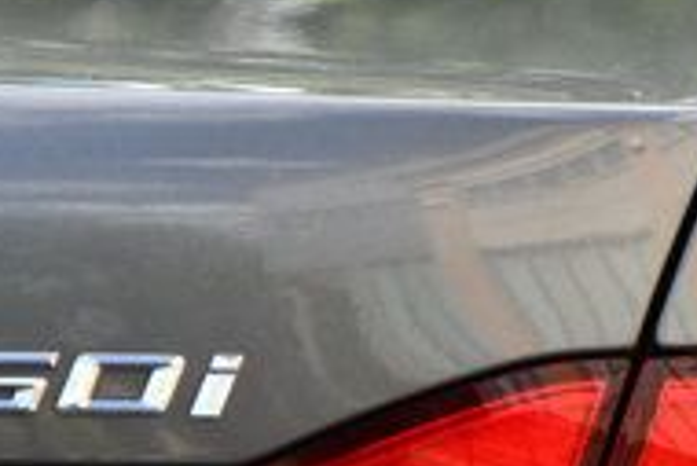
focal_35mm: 780
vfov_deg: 1.8
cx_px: 503
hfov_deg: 2.6
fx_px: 15113
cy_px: 611
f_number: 5.6
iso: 280
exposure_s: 1/500
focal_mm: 155
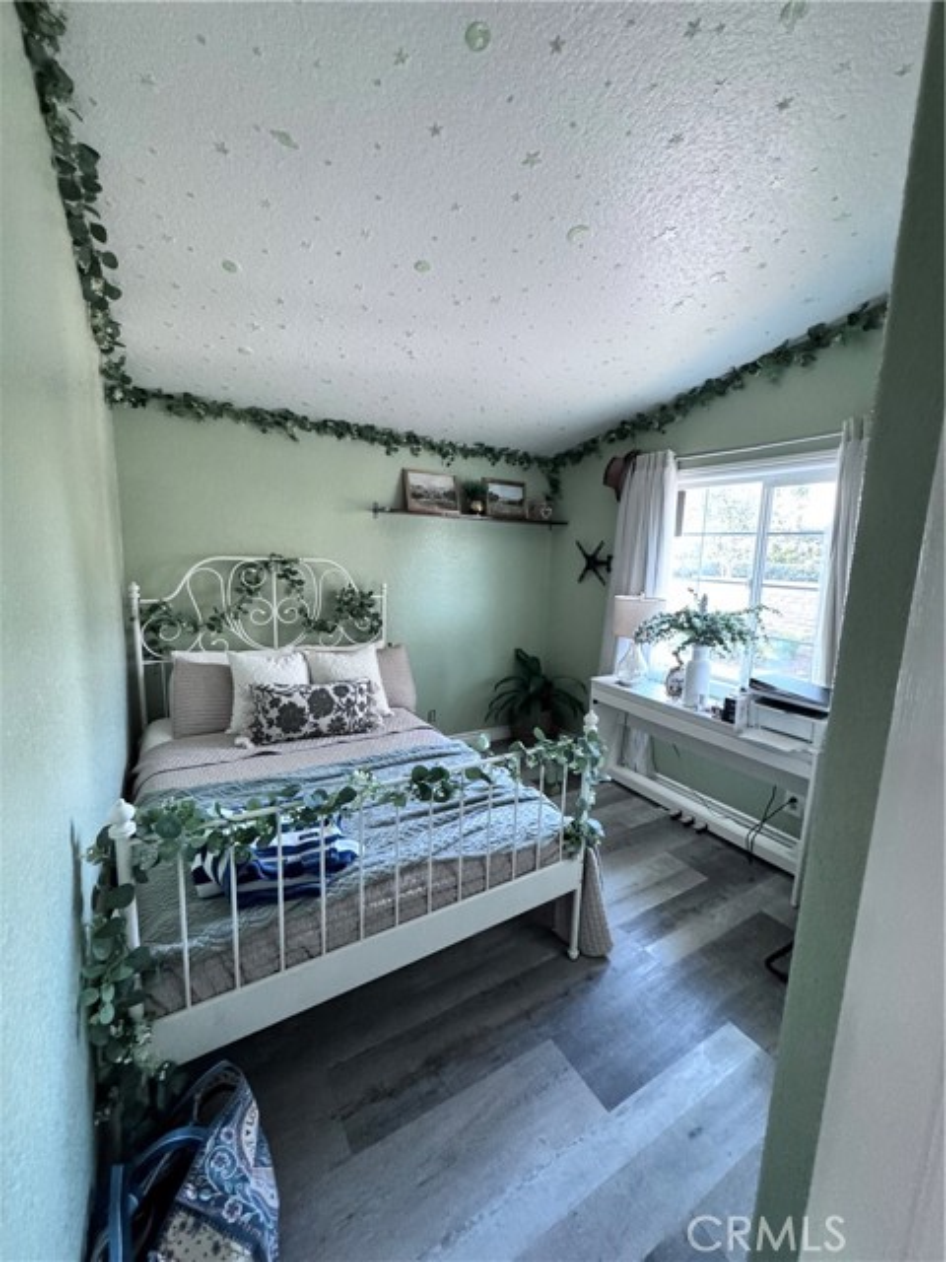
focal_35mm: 14
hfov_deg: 85.7
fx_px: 510
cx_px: 473
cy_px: 631
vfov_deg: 102.1
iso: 800
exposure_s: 1/60
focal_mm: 2.22
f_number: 2.2
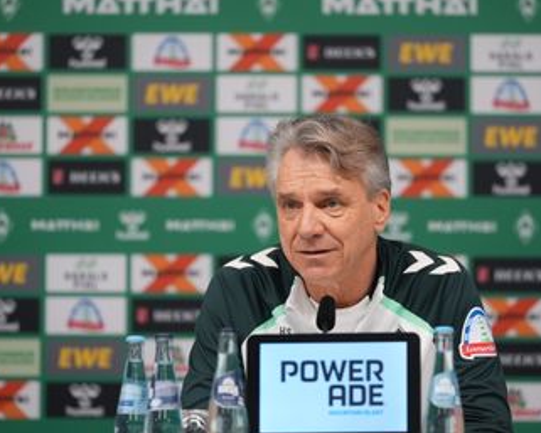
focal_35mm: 263
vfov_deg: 5.9
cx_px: 317
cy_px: 216
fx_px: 4212
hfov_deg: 7.3
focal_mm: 150
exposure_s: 1/500
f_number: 2
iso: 640
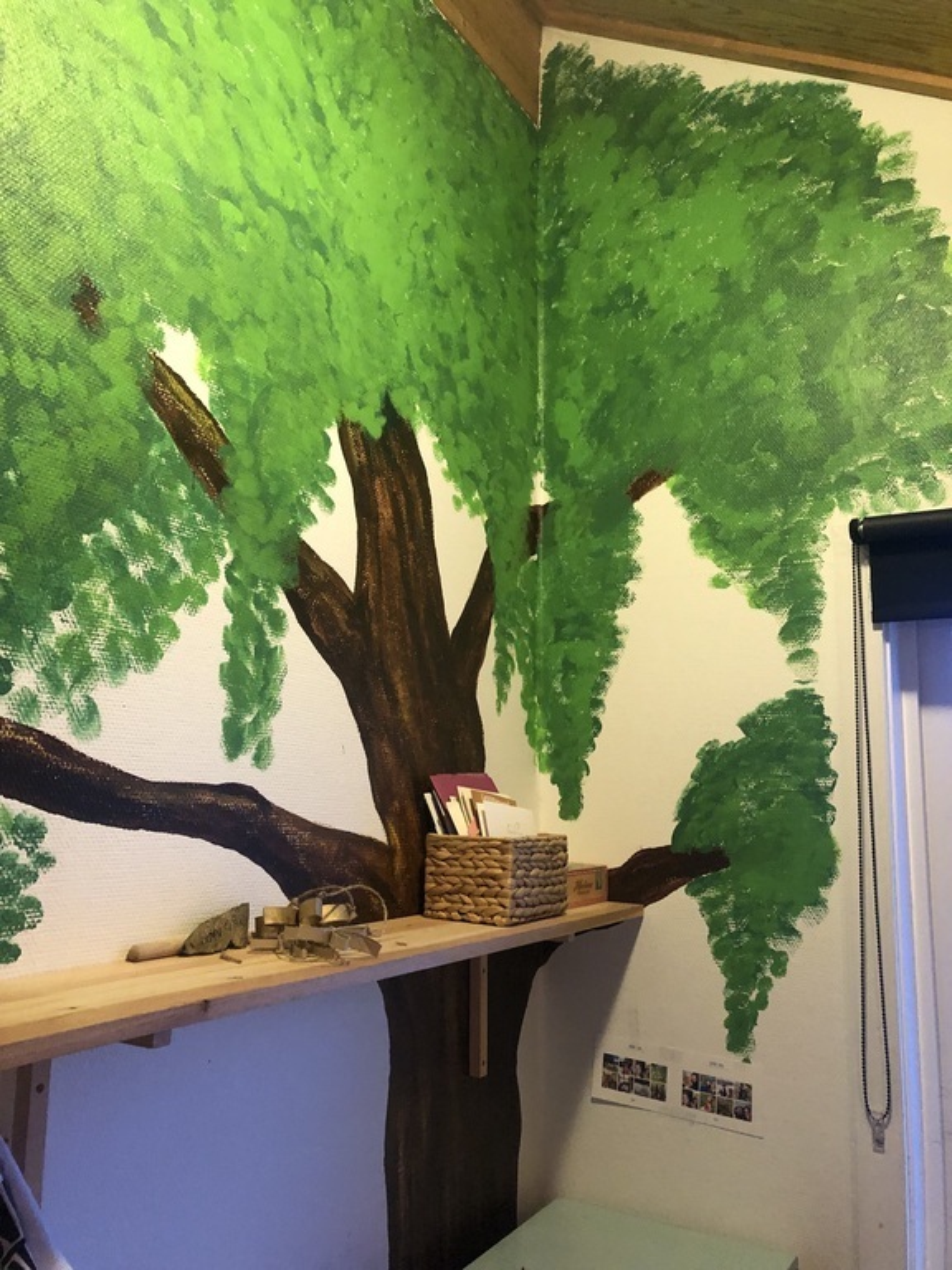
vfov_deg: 63.4
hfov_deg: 49.7
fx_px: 1027
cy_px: 635
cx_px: 476
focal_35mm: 28
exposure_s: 1/13
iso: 100
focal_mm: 4
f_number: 1.8
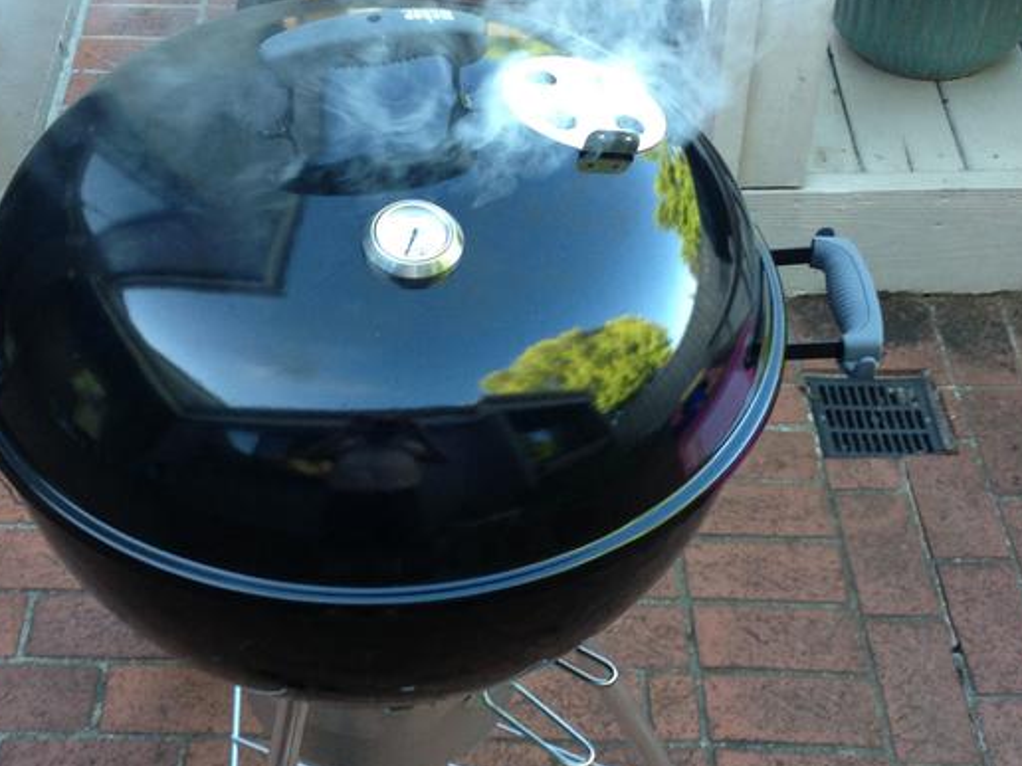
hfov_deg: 31.6
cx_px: 418
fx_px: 1801
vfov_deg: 24.0
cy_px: 403
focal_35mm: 61
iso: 64
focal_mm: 4.28
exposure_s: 1/30
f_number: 2.4
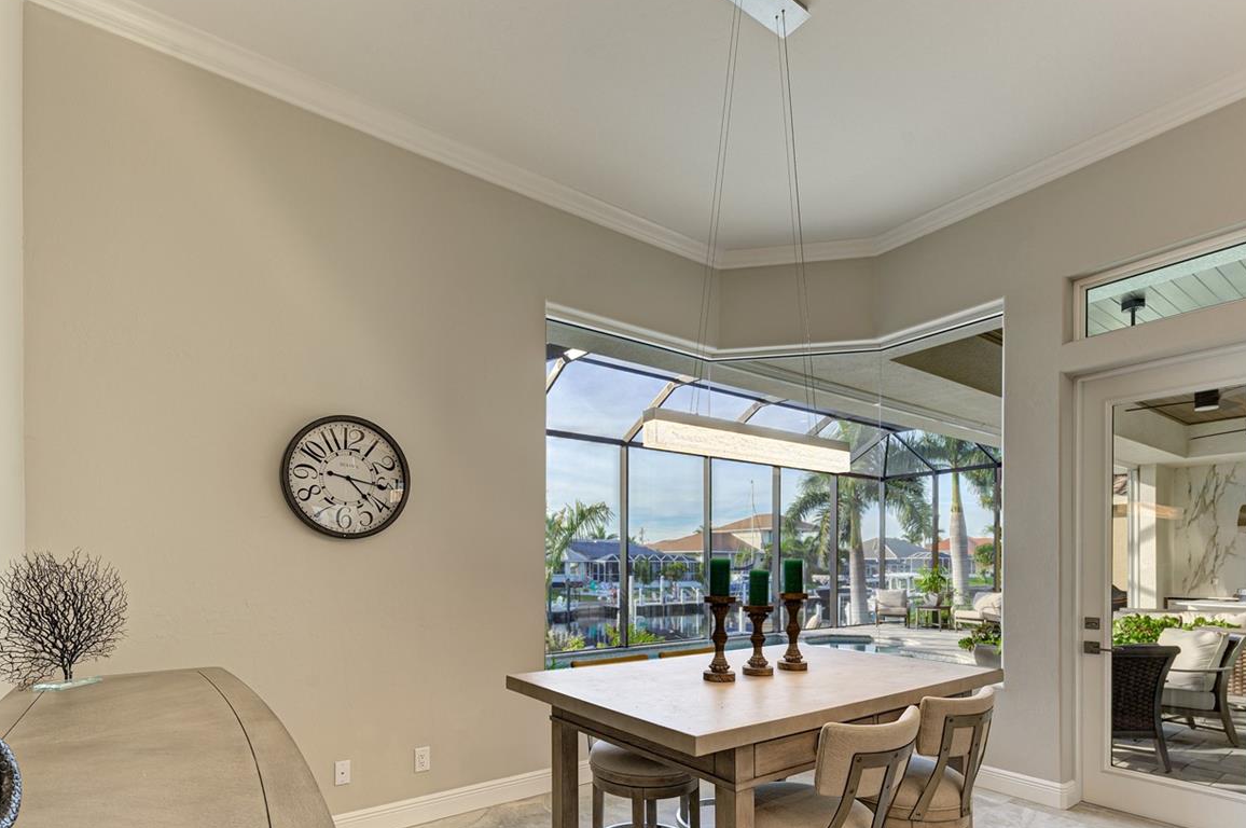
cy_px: 558
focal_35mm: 18
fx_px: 622
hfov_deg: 89.9
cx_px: 579
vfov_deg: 65.3
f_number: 9
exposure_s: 1/30
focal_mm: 13
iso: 200
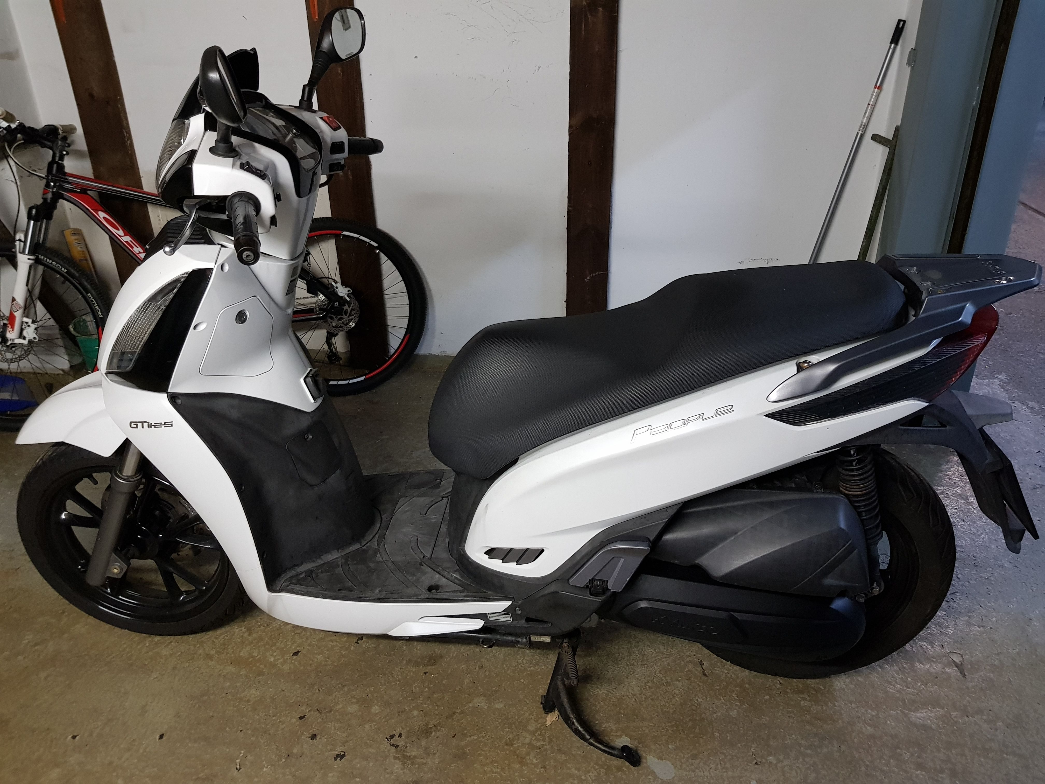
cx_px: 522
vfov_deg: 53.1
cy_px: 392
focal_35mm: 26
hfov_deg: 67.3
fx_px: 785
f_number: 1.7
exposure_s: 1/14
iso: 250
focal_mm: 4.2
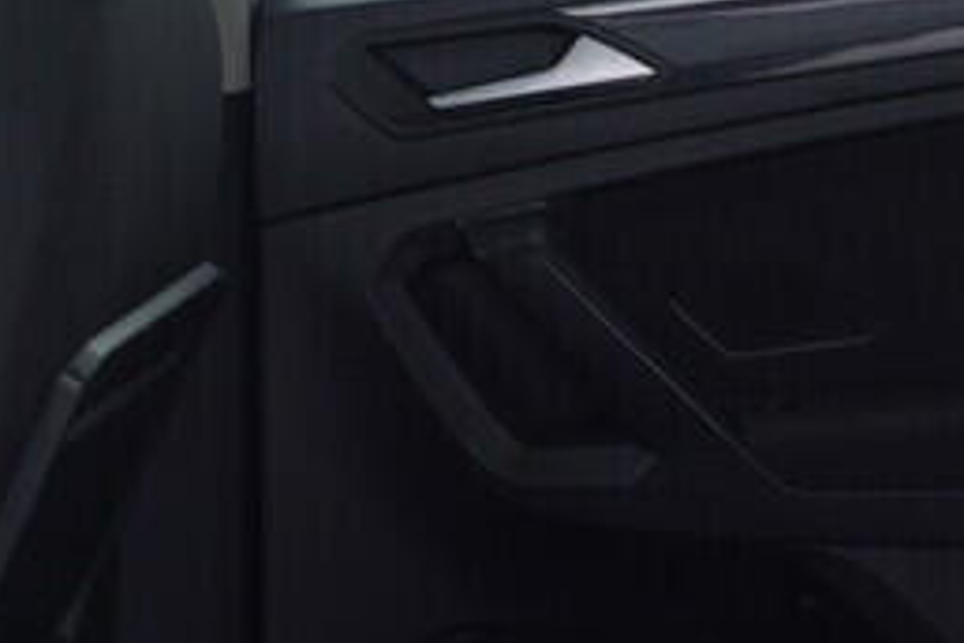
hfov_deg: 14.3
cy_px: 312
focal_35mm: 143
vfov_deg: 9.6
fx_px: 3829
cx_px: 755
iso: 160
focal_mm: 24
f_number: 2.8
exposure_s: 1/40
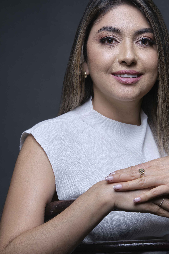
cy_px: 161
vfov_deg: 28.0
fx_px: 507
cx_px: 120
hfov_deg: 18.8
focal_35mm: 72
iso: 160
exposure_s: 1/100
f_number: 5.6
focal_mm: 29.2
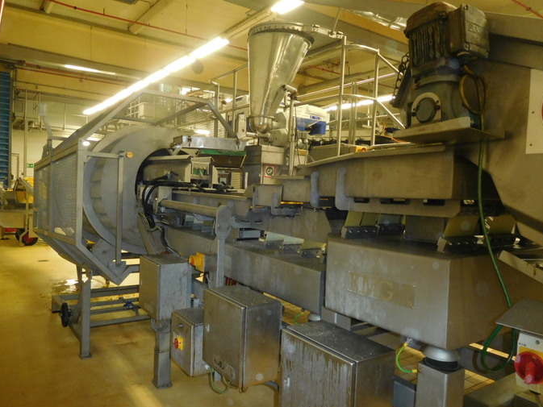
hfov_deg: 67.3
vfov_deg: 53.1
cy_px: 205
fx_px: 408
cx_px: 269
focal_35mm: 26
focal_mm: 4.5
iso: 500
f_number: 3.4
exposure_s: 1/30
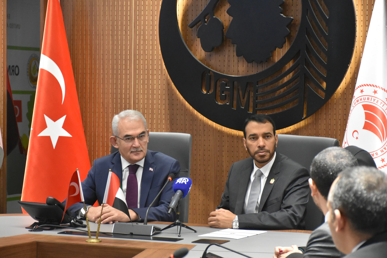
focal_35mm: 128
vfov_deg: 10.8
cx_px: 194
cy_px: 129
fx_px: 1370
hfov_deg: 16.1
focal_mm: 85
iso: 5000
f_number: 5.3
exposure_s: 1/80
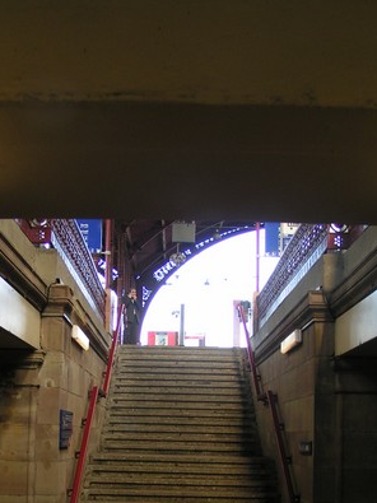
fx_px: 857
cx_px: 146
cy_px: 388
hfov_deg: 24.7
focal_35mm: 59
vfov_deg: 32.0
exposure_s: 1/50
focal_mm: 5.8
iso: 50
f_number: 4
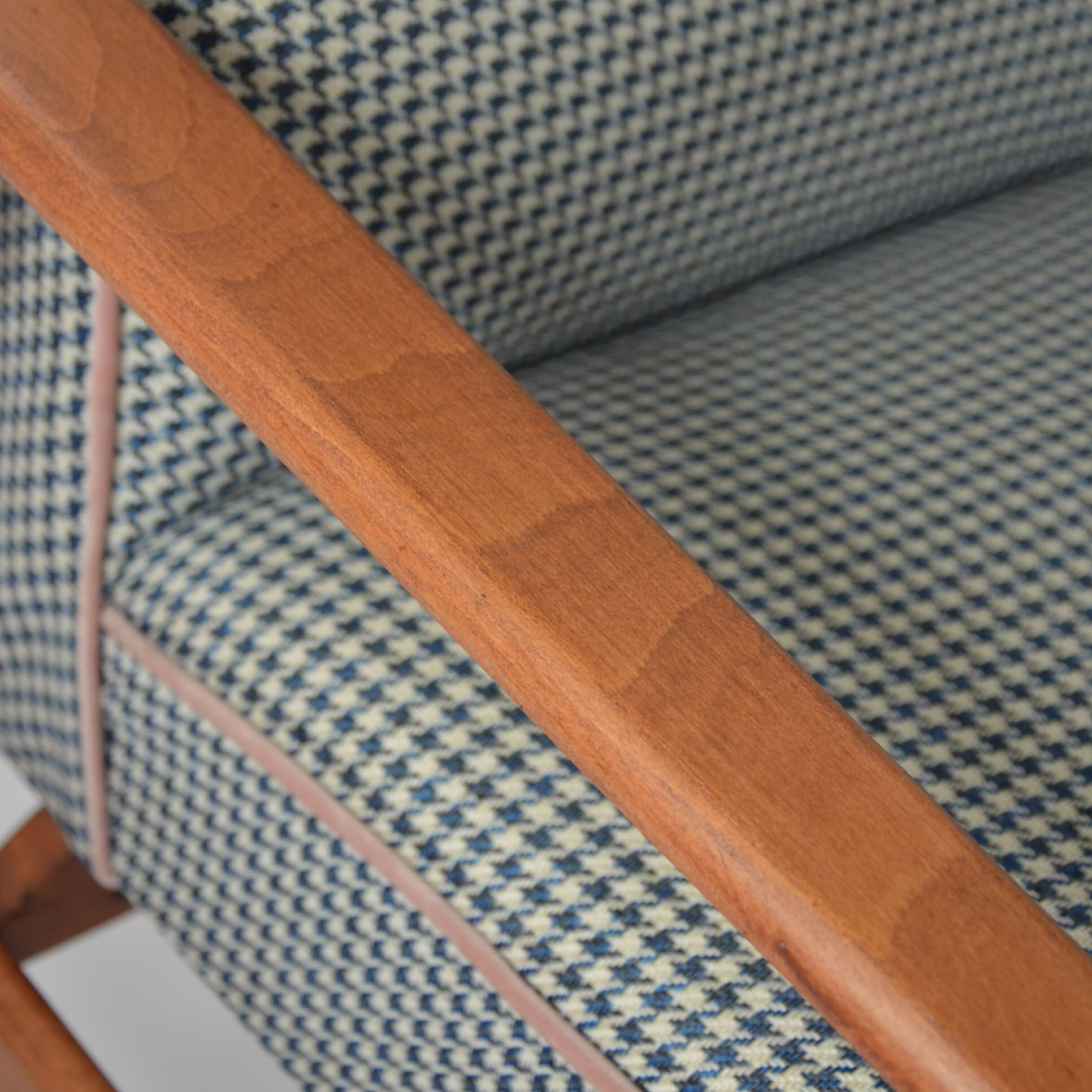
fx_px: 2962
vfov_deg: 20.8
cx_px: 561
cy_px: 352
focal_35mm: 83
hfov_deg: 20.9
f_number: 5.6
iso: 320
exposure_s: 1/125
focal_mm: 42
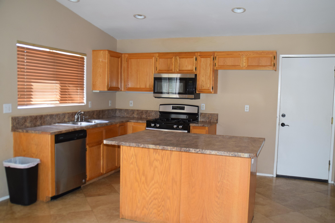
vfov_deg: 40.0
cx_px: 168
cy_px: 112
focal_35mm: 33
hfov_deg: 57.2
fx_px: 307
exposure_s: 1/100
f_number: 5
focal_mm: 22
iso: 800
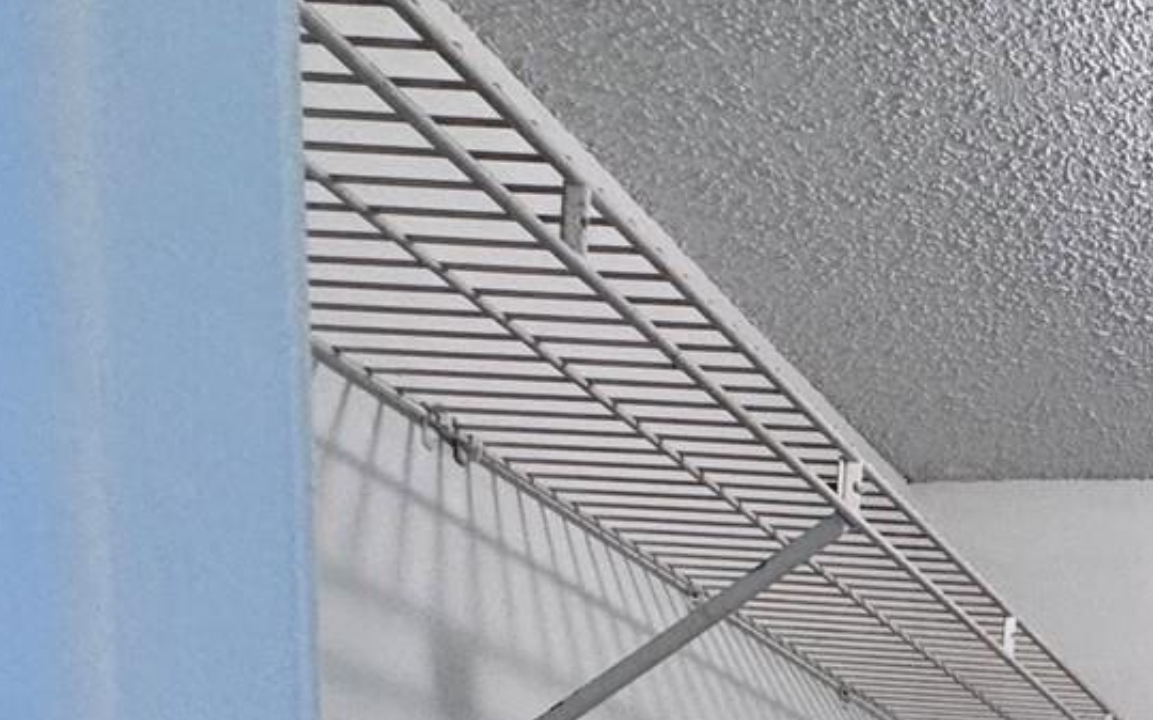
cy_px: 1196
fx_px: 1382
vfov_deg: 21.9
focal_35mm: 44
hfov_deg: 31.7
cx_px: 1576
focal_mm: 2.22
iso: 250
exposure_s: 1/120
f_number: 2.2
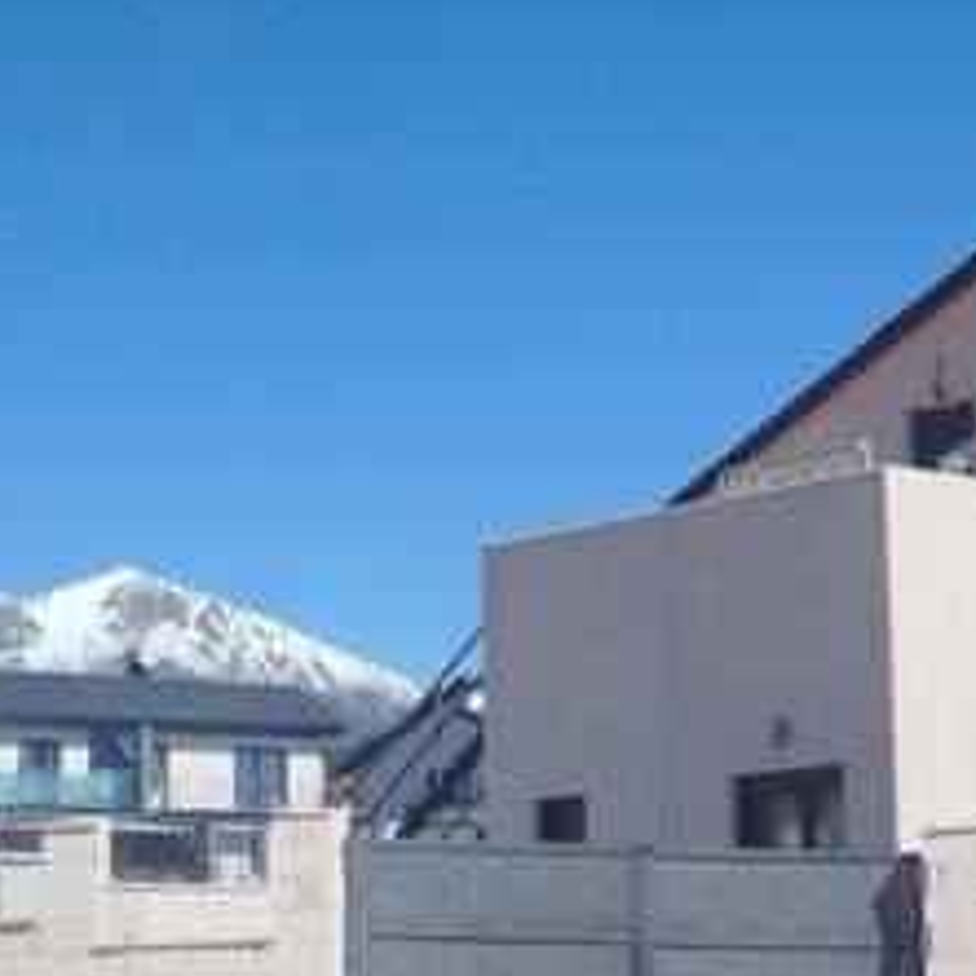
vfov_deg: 19.1
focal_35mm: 91
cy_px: 561
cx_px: 1095
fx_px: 2903
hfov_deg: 18.3
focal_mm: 5.31
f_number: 1.7
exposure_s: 1/1535
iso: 50
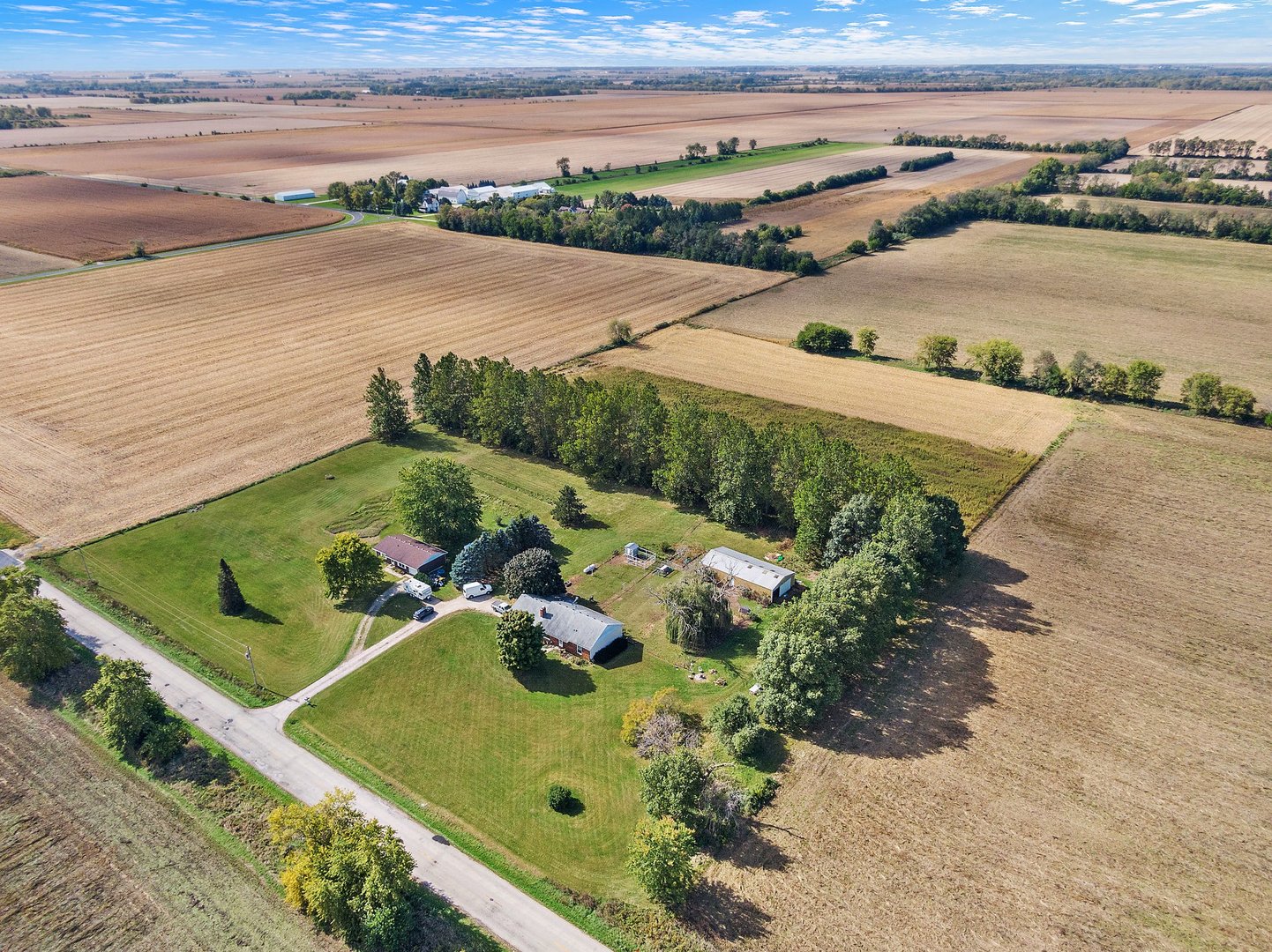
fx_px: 881
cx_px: 636
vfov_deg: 56.8
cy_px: 476
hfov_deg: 71.6
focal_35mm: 24
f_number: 2.8
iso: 100
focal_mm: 4.39
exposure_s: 1/1000
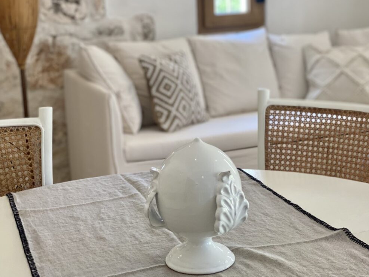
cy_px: 150
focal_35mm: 66
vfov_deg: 22.2
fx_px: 704
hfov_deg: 29.4
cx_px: 211
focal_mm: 6
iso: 125
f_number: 2
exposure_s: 1/100
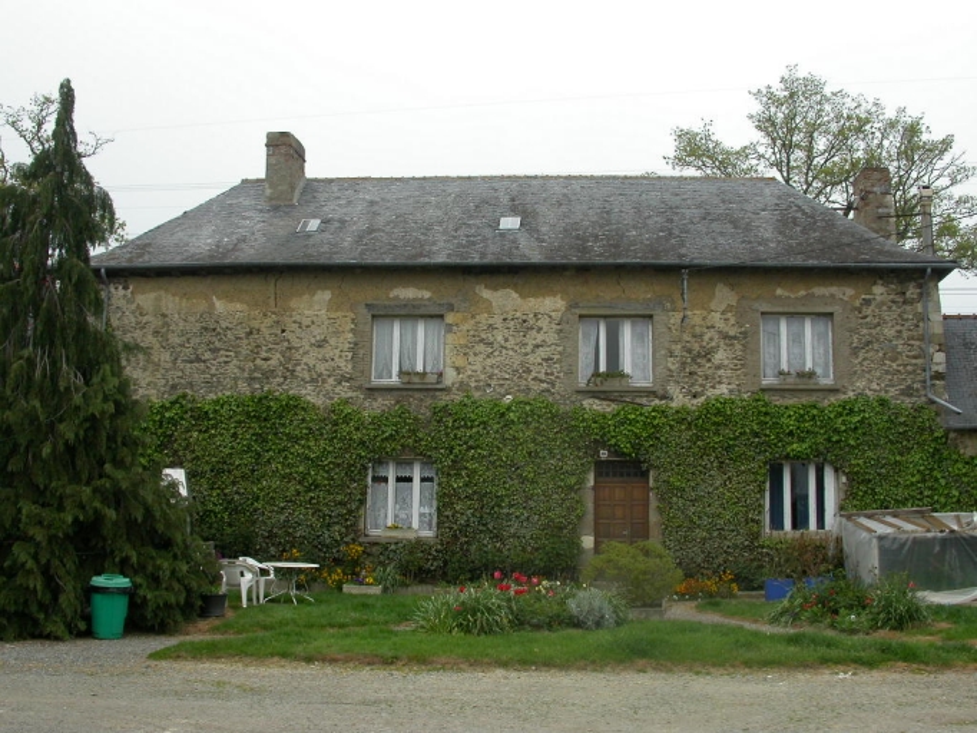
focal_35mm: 38
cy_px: 366
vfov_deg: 37.7
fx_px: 1073
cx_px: 488
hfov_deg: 49.0
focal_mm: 7.85
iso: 100
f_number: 5.3
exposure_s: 1/159
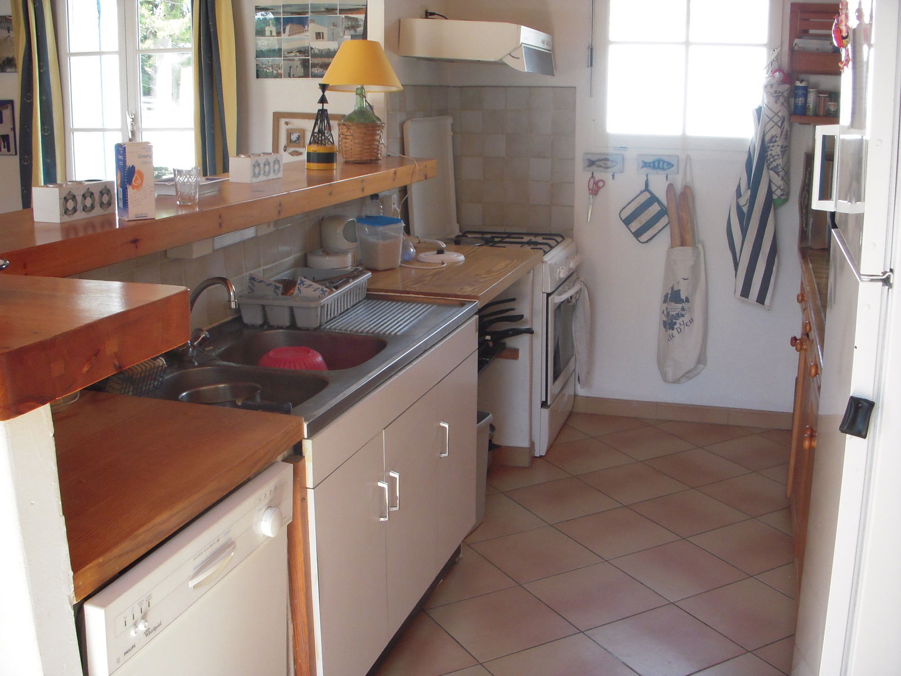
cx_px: 450
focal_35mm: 38
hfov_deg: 49.0
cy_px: 338
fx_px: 989
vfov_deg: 37.7
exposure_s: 1/125
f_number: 3.3
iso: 250
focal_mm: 6.3
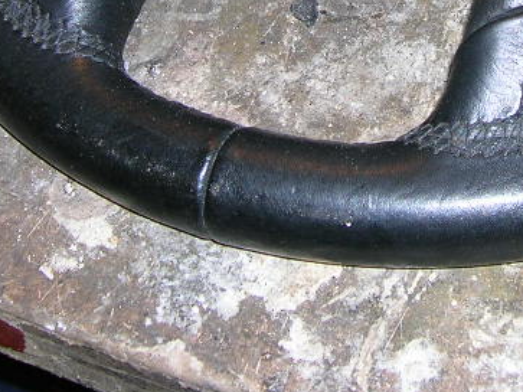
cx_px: 405
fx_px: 1450
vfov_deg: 14.7
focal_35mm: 96
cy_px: -130
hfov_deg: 20.3
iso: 50
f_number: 2.9
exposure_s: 1/60.1
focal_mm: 5.7
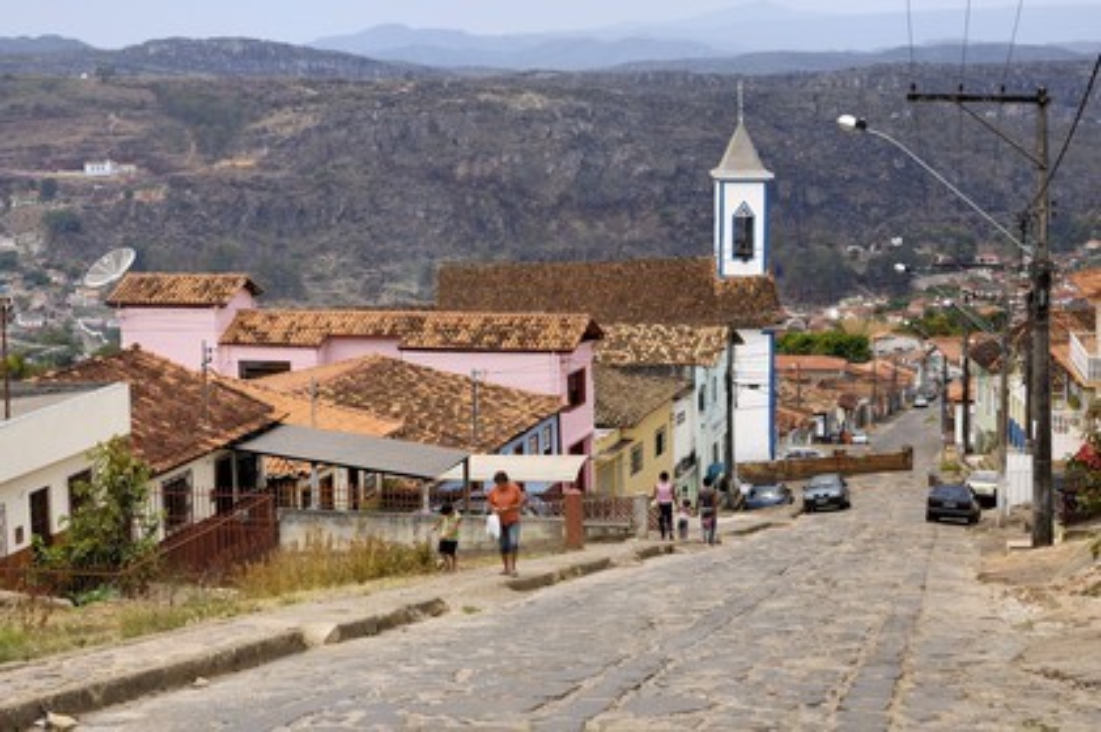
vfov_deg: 18.9
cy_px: 366
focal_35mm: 72
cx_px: 550
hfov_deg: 28.1
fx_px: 2200
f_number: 8
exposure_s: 1/200
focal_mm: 48
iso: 100
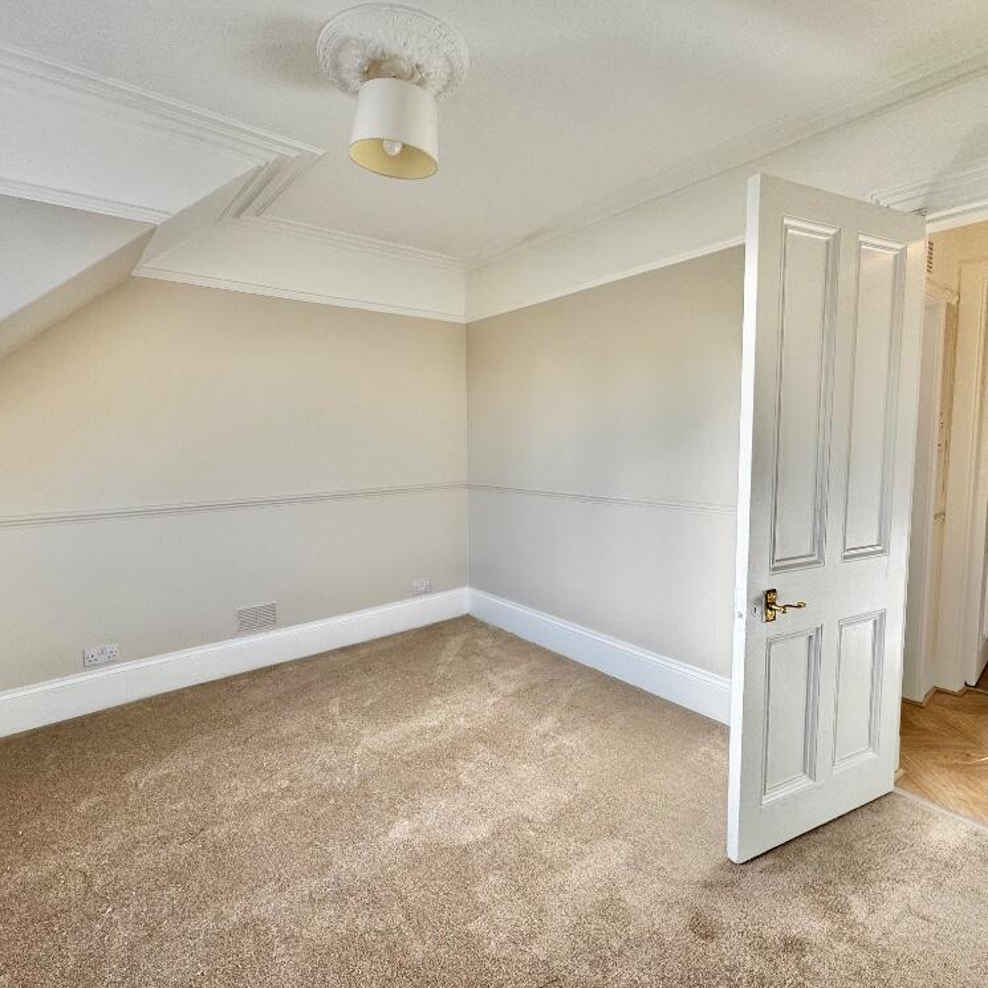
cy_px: 483
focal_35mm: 17
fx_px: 549
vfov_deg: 84.0
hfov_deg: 83.9
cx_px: 465
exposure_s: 1/196
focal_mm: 2.22
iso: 40
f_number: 2.2
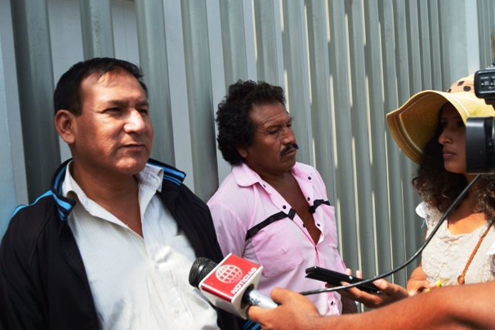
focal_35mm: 38
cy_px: 158
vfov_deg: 35.0
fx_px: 522
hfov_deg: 50.7
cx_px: 256
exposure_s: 1/400
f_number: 11
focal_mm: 24
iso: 400
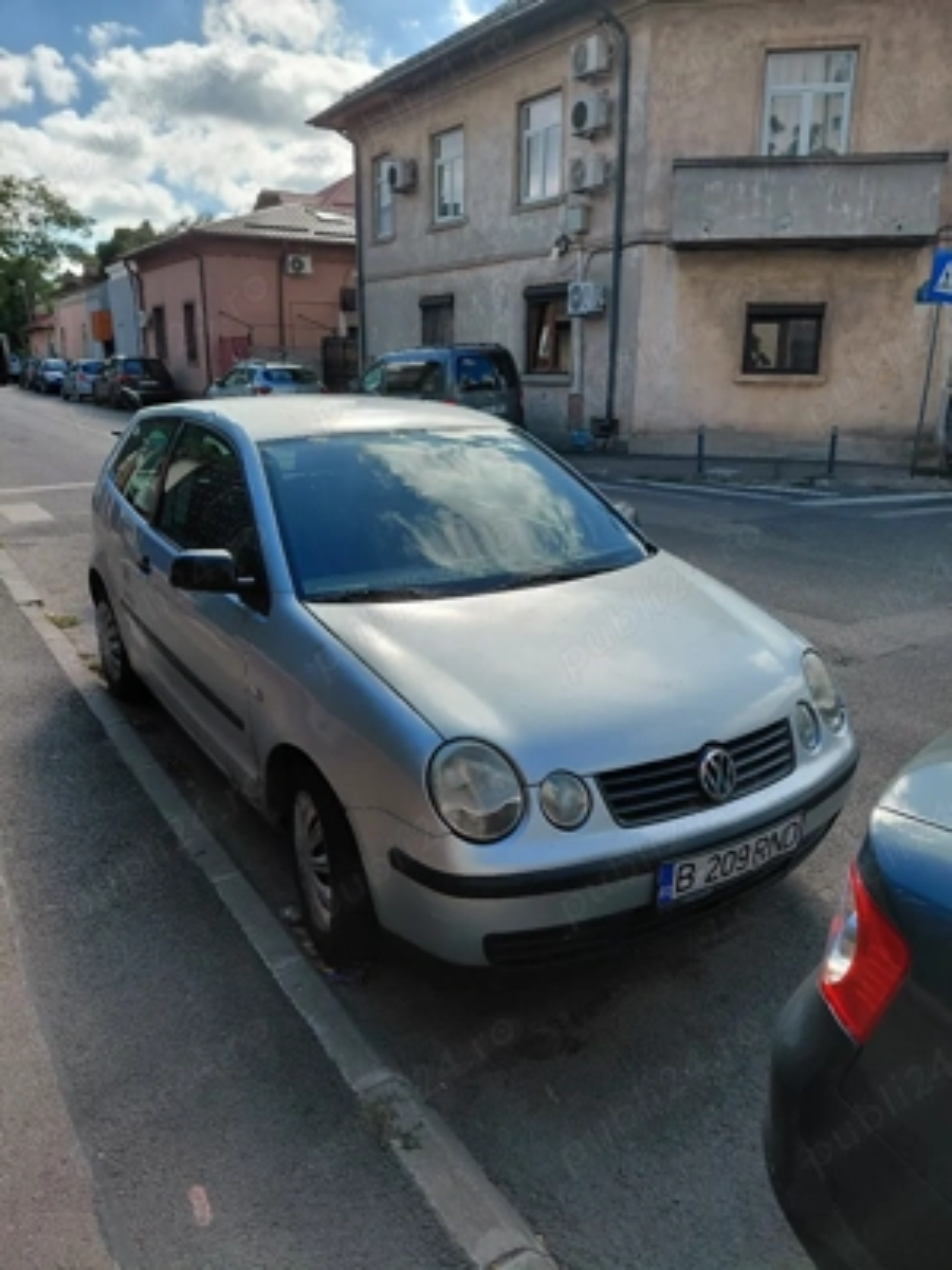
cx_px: 476
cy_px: 635
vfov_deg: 69.4
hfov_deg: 54.9
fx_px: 917
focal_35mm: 25
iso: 50
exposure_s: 1/2500
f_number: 1.8
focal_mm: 4.69
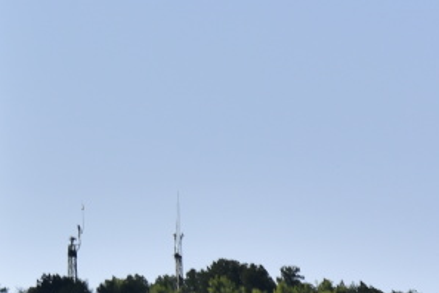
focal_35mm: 808
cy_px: 80
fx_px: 9852
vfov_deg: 1.7
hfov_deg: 2.5
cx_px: -309
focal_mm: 200
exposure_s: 1/4000
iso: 160
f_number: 2.8
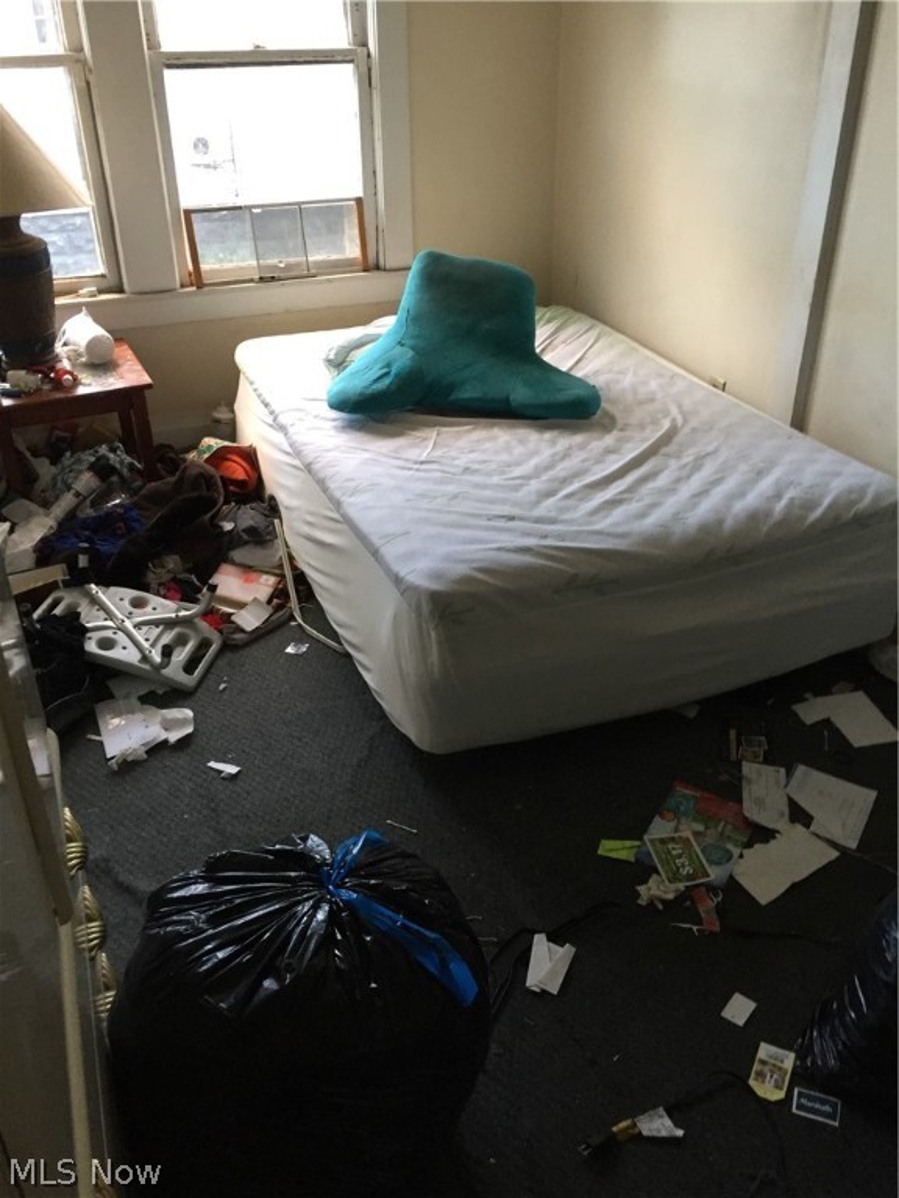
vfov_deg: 61.7
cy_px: 599
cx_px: 450
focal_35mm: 29
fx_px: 1004
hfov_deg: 48.2
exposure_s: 1/30
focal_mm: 4.15
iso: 125
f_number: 2.2
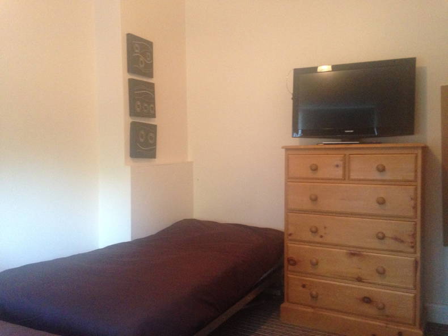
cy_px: 168
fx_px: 427
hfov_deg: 55.4
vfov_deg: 42.9
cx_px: 224
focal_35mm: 33
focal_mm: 4.12
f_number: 2.4
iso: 400
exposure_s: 1/15
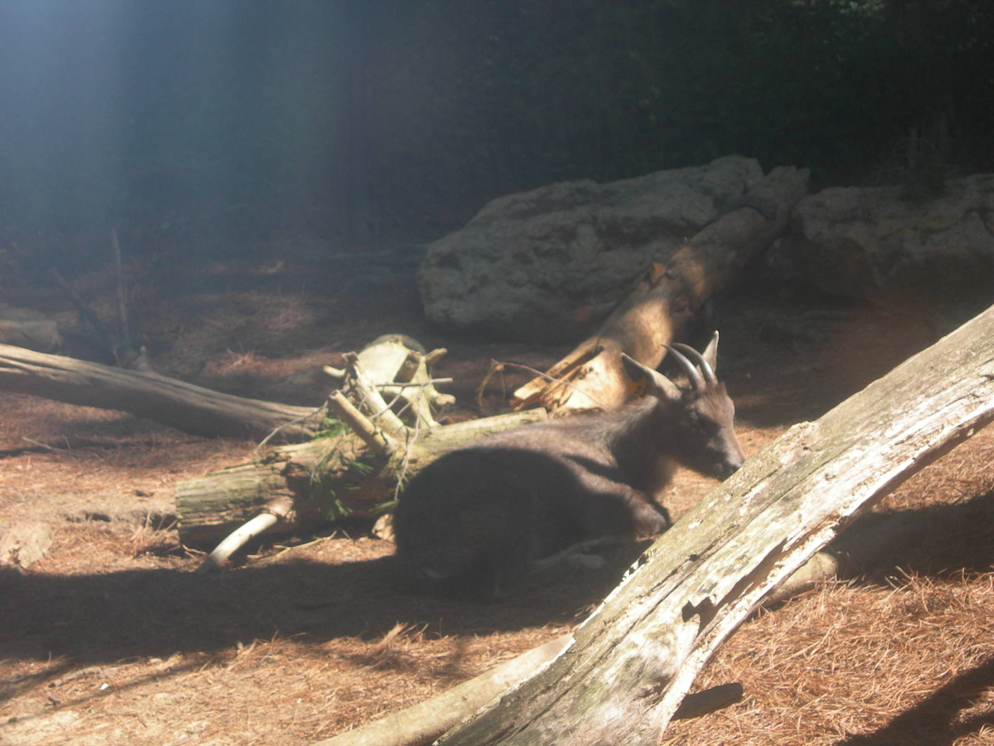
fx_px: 2958
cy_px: 373
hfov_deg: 19.1
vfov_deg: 14.4
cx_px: 497
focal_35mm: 103
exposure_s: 1/113
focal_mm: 21.3
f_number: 4.6
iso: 50
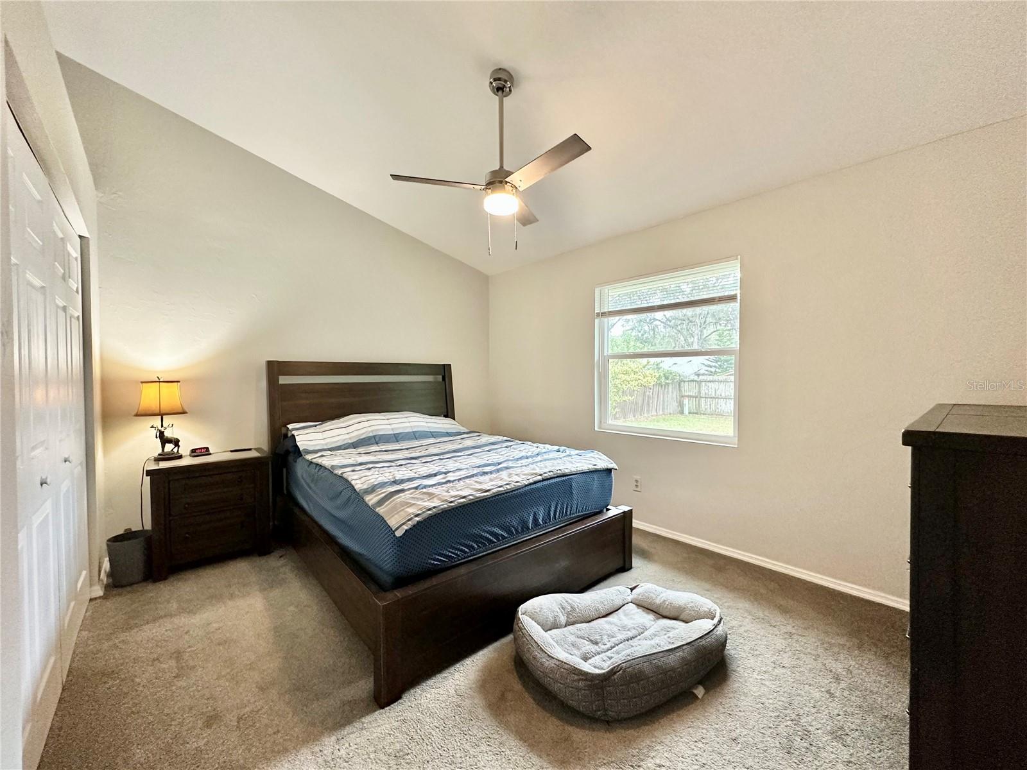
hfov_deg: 102.1
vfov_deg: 85.7
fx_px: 415
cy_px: 385
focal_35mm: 14
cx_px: 514
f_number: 2.2
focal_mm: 2.22
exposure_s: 1/60
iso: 400
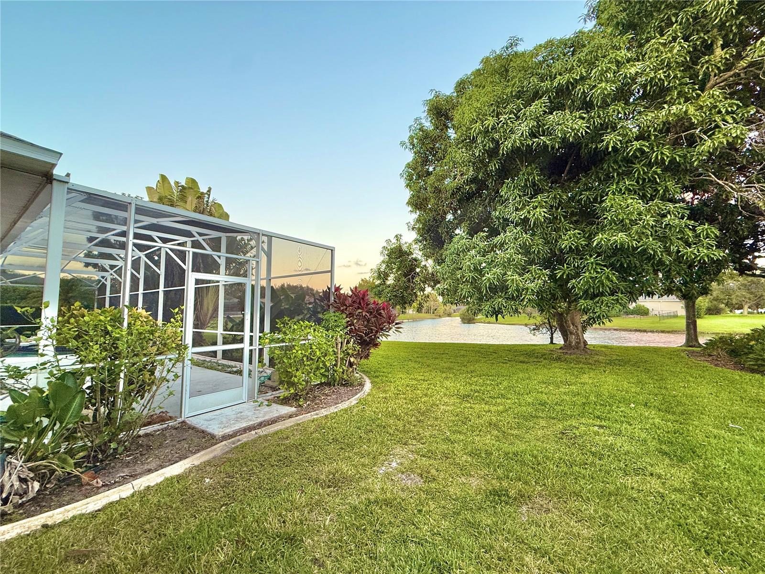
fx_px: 309
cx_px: 382
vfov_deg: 85.7
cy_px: 287
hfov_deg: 102.1
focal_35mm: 14
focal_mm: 2.22
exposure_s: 1/99
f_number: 2.2
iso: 80
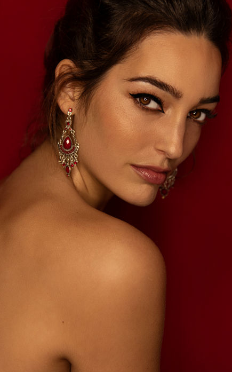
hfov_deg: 13.6
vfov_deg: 21.6
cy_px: 160
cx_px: 108
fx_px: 972
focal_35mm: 96
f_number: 4
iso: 320
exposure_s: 1/200
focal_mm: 82
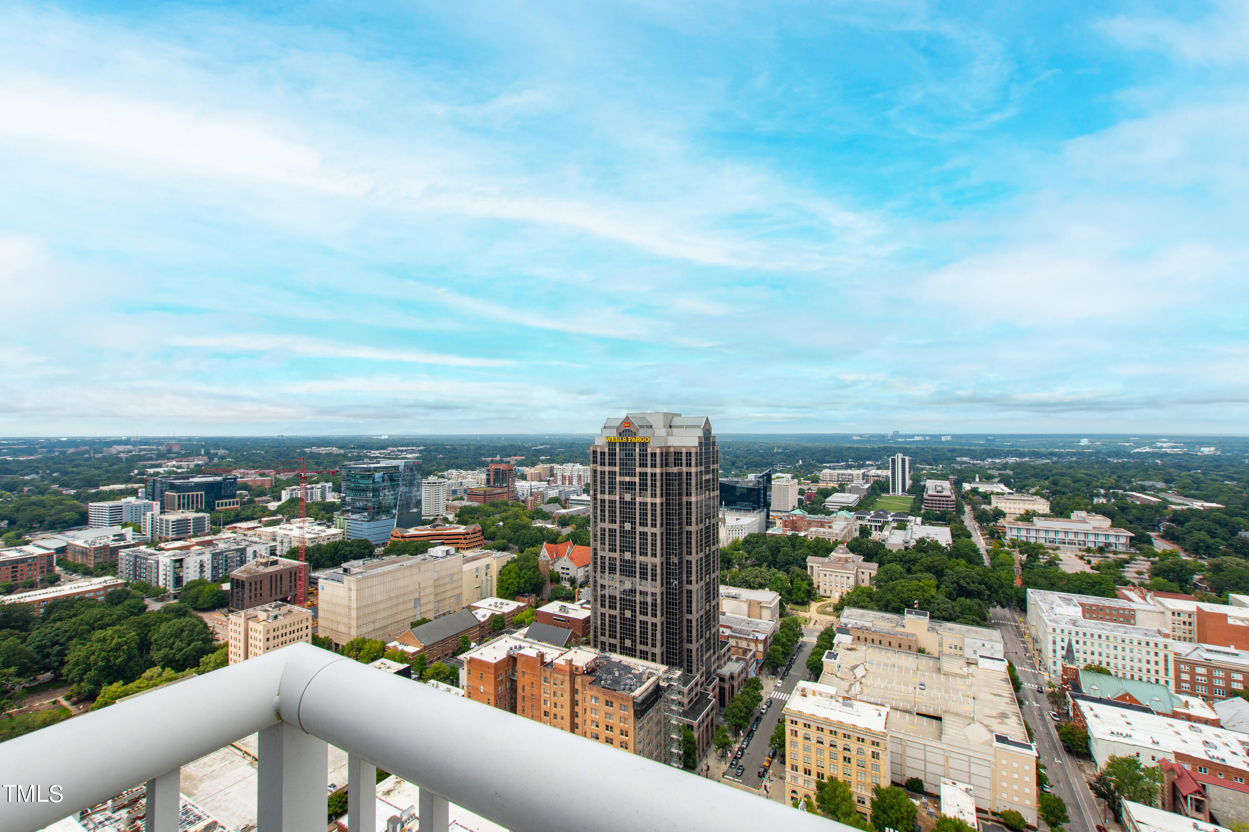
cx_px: 624
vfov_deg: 77.3
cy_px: 416
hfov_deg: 100.4
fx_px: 520
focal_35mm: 15
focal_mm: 10
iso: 100
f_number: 8
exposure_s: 1/200
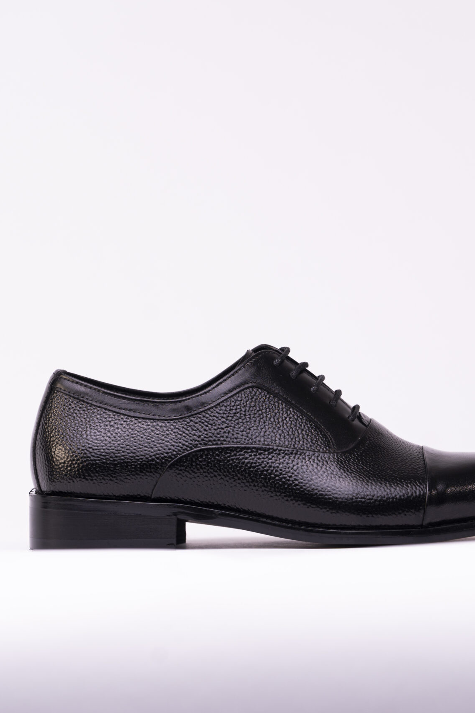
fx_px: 5897
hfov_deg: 4.6
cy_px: 356
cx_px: 271
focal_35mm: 298
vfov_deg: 6.9
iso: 100
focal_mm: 198
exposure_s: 1/100
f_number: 5
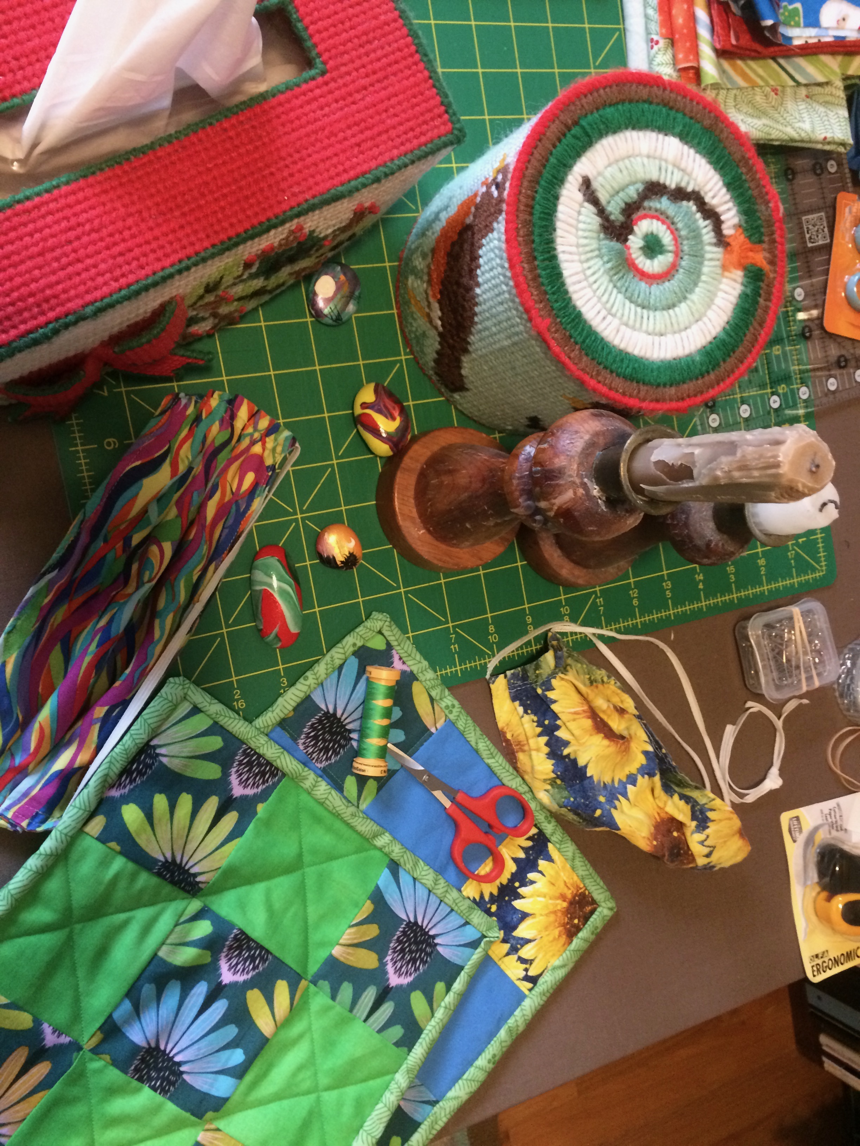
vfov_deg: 61.7
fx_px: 961
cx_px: 430
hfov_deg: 48.2
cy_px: 573
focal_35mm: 29
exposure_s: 1/15
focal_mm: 4.15
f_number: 2.2
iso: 320
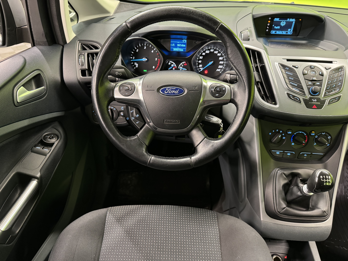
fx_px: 241
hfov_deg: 71.6
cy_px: 130
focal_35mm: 24
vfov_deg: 56.8
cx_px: 174
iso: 800
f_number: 1.78
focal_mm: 6.76
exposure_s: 1/33
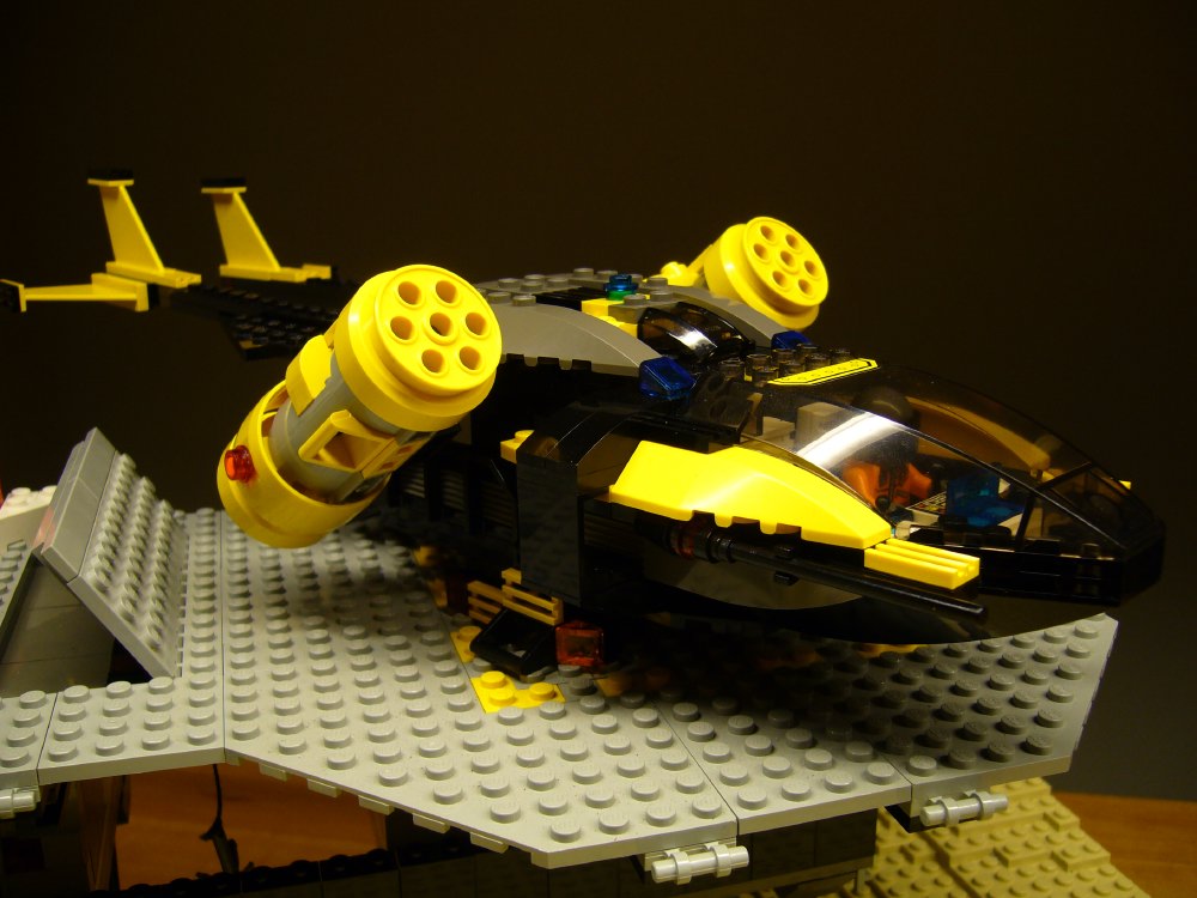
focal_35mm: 35
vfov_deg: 40.7
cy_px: 449
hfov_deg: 52.6
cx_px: 598
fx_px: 1210
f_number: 2.8
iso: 100
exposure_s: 1/30
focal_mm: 5.8
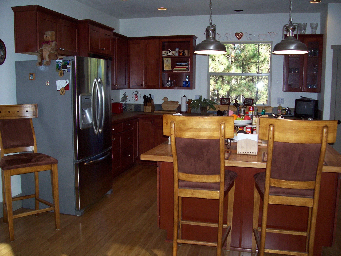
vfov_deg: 41.8
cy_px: 128
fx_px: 335
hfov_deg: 54.0
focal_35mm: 34
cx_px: 170
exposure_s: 1/112
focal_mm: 5.6
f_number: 2.7
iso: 140
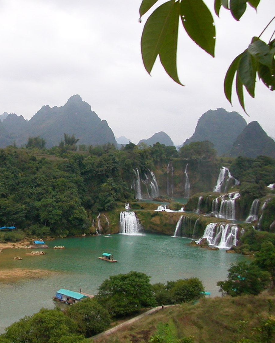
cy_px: 167
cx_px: 37
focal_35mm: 51
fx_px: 519
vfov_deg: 36.7
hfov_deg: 28.7
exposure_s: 1/191
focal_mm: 5.6
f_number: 2.7
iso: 100
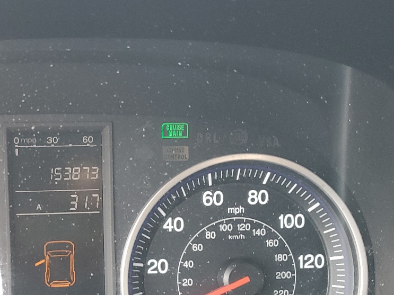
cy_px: 235
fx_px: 637
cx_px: 75
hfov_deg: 33.3
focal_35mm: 56
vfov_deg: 25.7
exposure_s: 1/120
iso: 91
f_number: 1.5
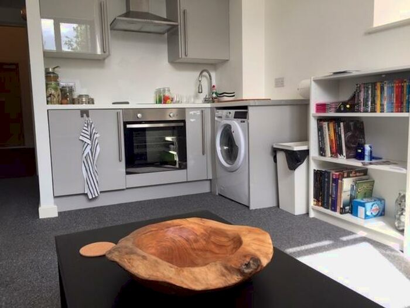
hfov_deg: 61.7
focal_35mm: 29
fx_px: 343
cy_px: 154
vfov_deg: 48.2
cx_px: 205
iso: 40
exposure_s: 1/100
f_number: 2.2
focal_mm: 4.15
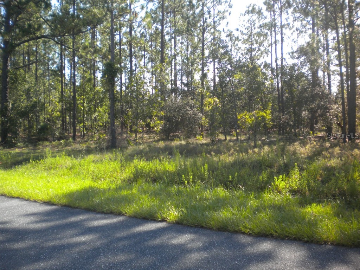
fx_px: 364
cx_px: 180
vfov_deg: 40.7
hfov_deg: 52.6
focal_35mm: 35
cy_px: 135
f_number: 3.1
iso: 111
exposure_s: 1/406
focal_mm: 6.3
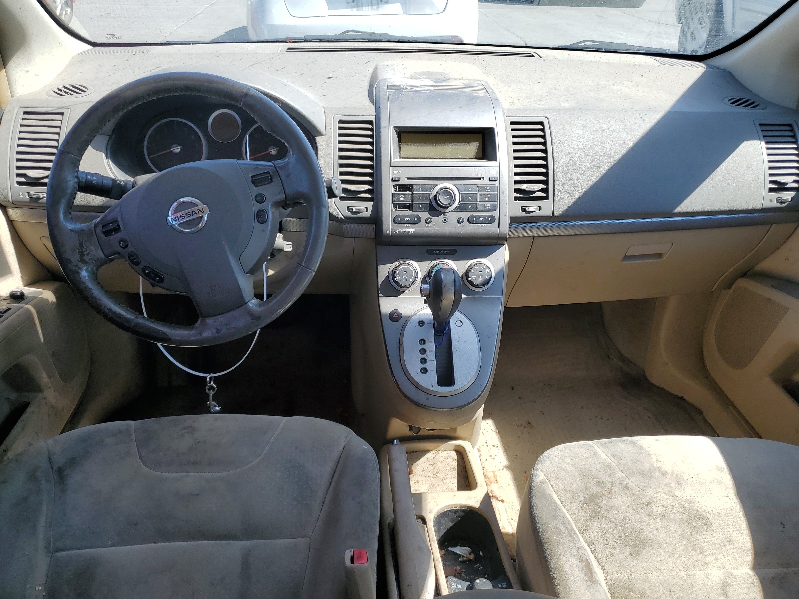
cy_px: 300
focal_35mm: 26
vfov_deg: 53.1
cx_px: 400
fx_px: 600
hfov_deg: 67.3
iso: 50
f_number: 1.5
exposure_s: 1/833
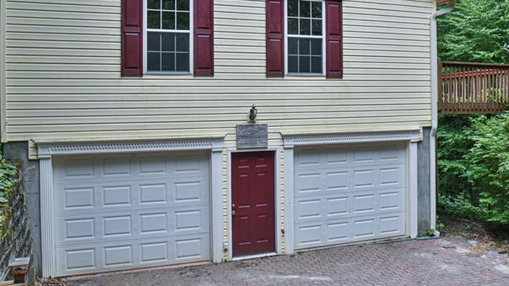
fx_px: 513
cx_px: 313
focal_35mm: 38
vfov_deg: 30.9
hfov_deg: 52.3
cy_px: 96
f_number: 9
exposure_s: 1/320
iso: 1600
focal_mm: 24
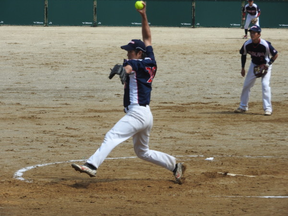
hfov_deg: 7.3
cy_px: 108
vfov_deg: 5.5
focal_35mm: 270
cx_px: 144
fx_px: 2246
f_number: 5.5
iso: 100
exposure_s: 1/640
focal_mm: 48.4
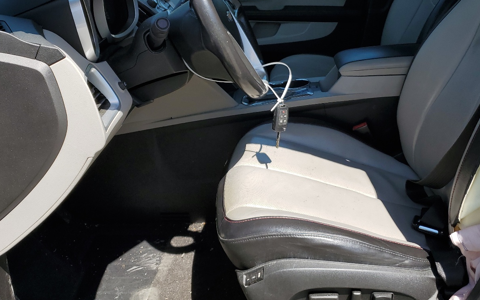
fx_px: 484
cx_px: 252
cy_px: 108
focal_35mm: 37
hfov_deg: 52.7
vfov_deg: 34.2
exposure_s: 1/1667
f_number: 1.5
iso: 50
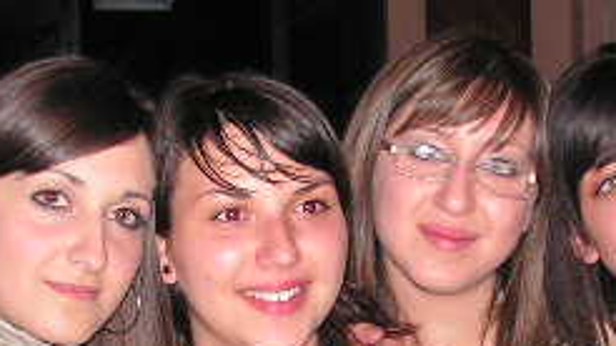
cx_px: 376
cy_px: 381
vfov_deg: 11.7
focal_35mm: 102
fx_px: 1665
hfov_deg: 20.9
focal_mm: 6
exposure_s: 1/40
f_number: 3.2
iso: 200
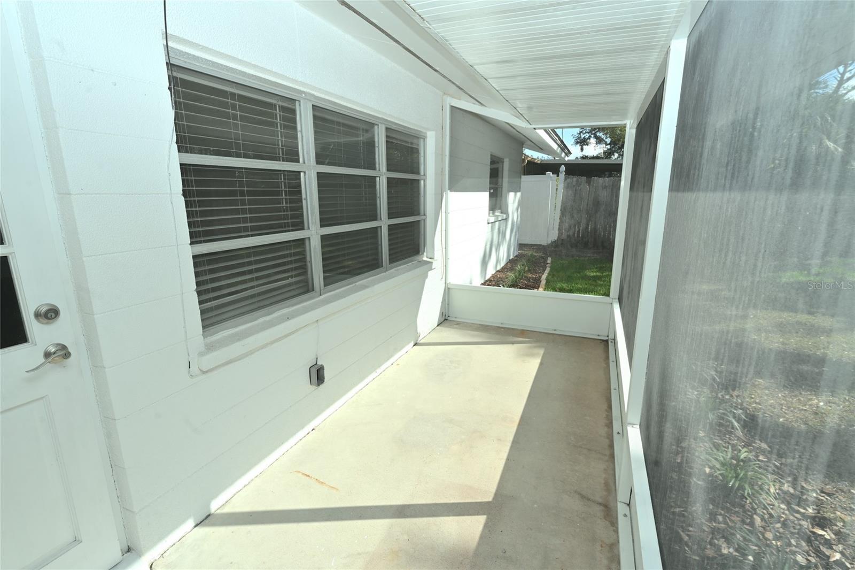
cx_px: 428
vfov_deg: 70.4
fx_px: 404
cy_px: 285
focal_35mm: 17
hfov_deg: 93.3
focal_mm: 17
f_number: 10
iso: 100
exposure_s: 1/200
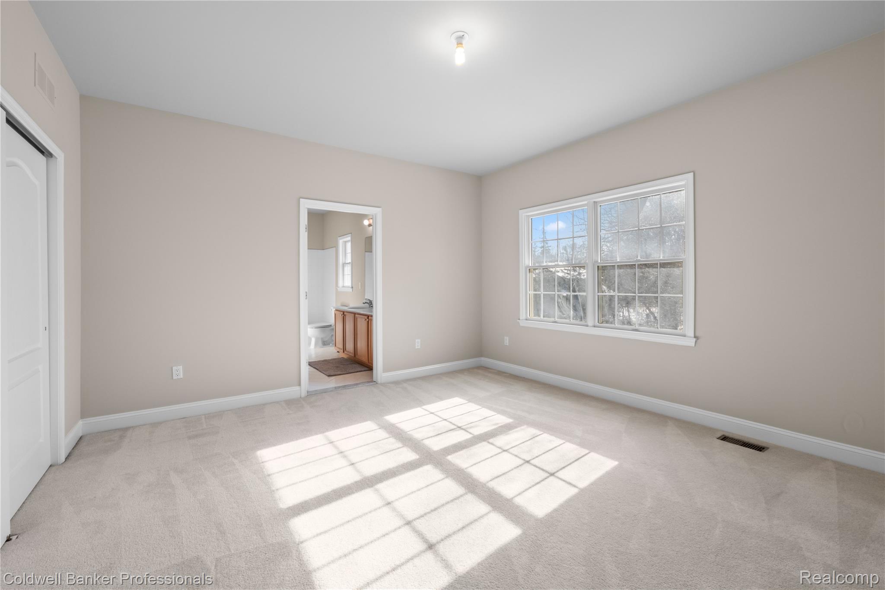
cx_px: 442
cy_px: 295
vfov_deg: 77.3
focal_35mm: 15
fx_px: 369
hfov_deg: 100.4
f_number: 7.1
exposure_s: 1/8
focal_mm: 10
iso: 640
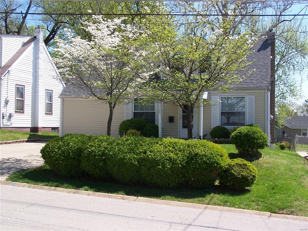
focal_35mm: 48
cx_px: 154
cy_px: 116
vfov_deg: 30.3
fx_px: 427
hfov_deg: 39.7
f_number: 4
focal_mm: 8
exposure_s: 1/500
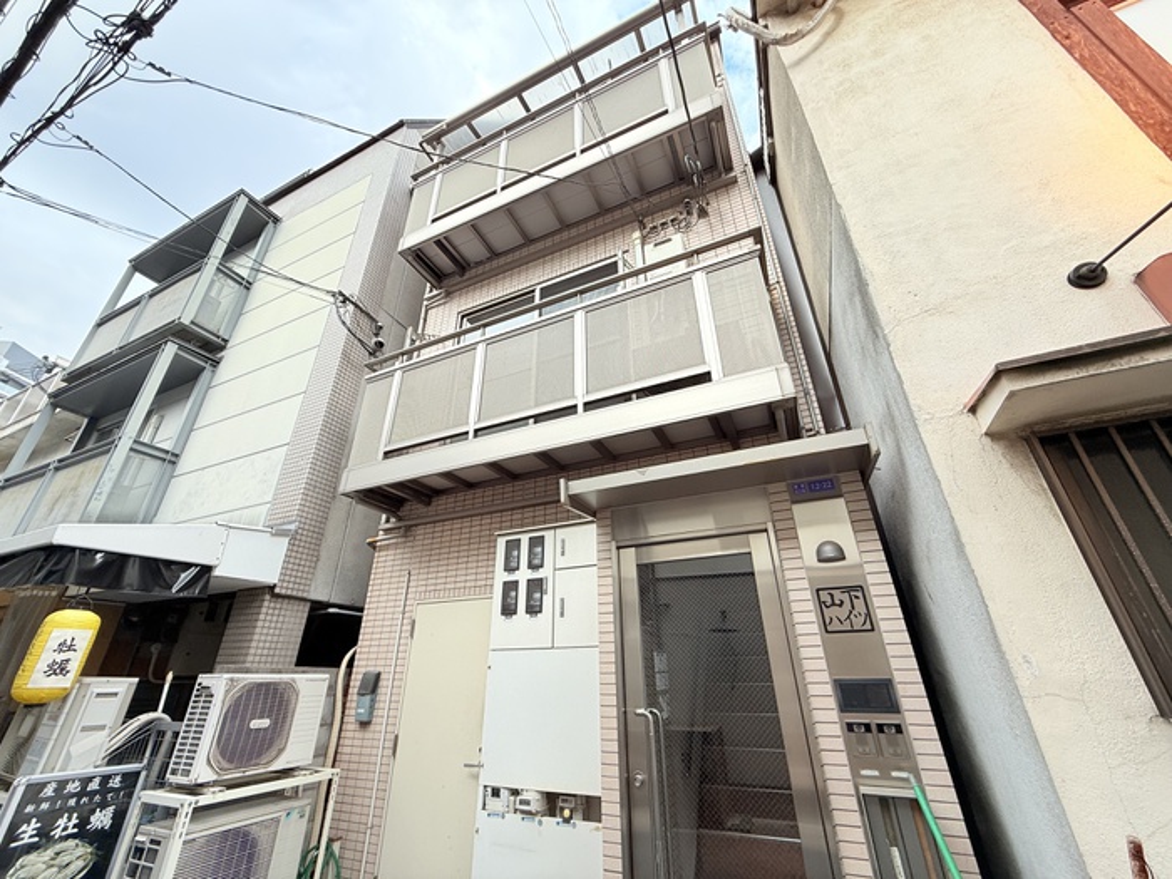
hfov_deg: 102.1
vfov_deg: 85.7
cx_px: 586
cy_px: 440
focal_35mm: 14
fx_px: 474
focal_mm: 2.22
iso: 50
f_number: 2.2
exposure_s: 1/133
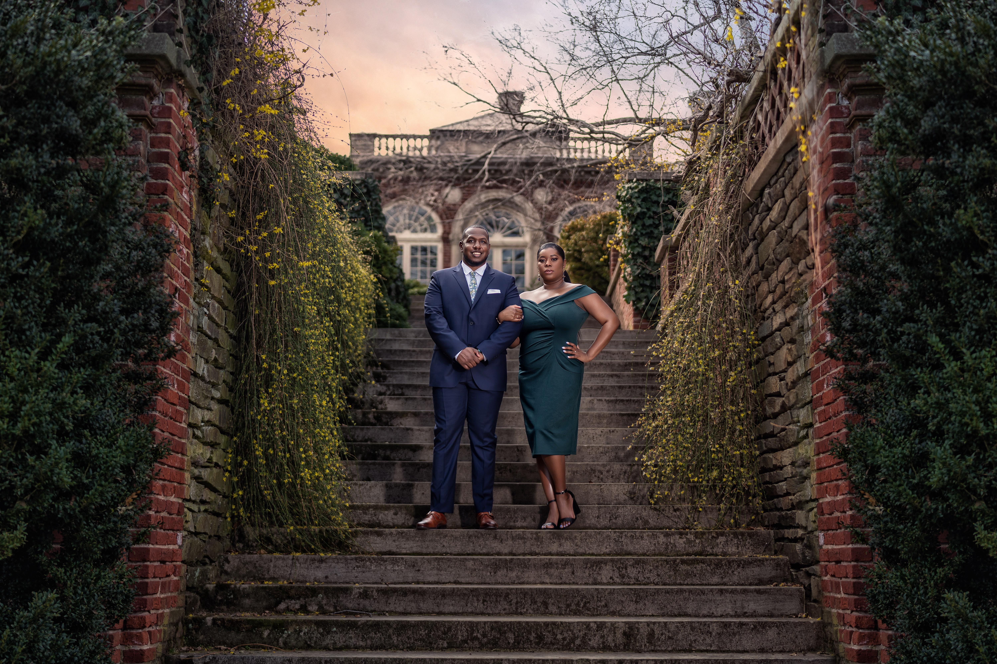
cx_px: 498
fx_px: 1385
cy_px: 332
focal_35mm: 50
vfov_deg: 27.0
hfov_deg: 39.6
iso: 80
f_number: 1.6
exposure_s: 1/1250
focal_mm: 50
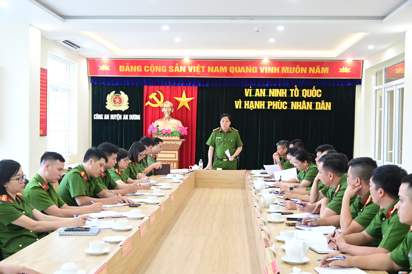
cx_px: 206
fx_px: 549
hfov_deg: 41.1
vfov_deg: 28.1
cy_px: 137
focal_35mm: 48
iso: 4000
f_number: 4.2
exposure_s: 1/200
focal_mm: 32
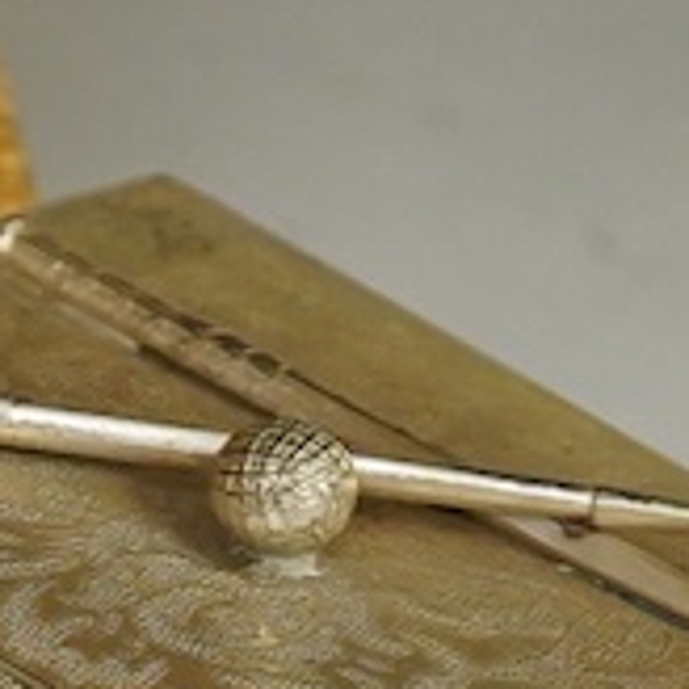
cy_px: 1281
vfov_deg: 6.5
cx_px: -57
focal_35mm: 263
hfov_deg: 6.6
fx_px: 5922
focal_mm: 30
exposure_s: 1/160
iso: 2500
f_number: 9
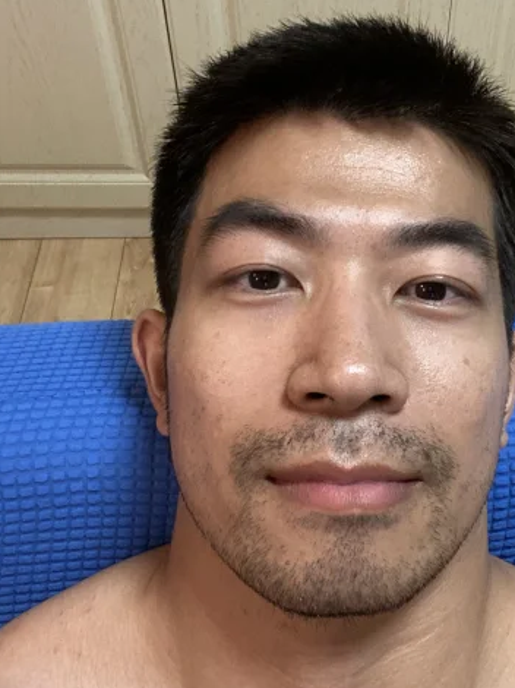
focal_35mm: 46
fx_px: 913
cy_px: 299
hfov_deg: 31.2
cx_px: 344
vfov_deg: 41.2
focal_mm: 2.71
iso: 320
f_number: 2.2
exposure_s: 1/33
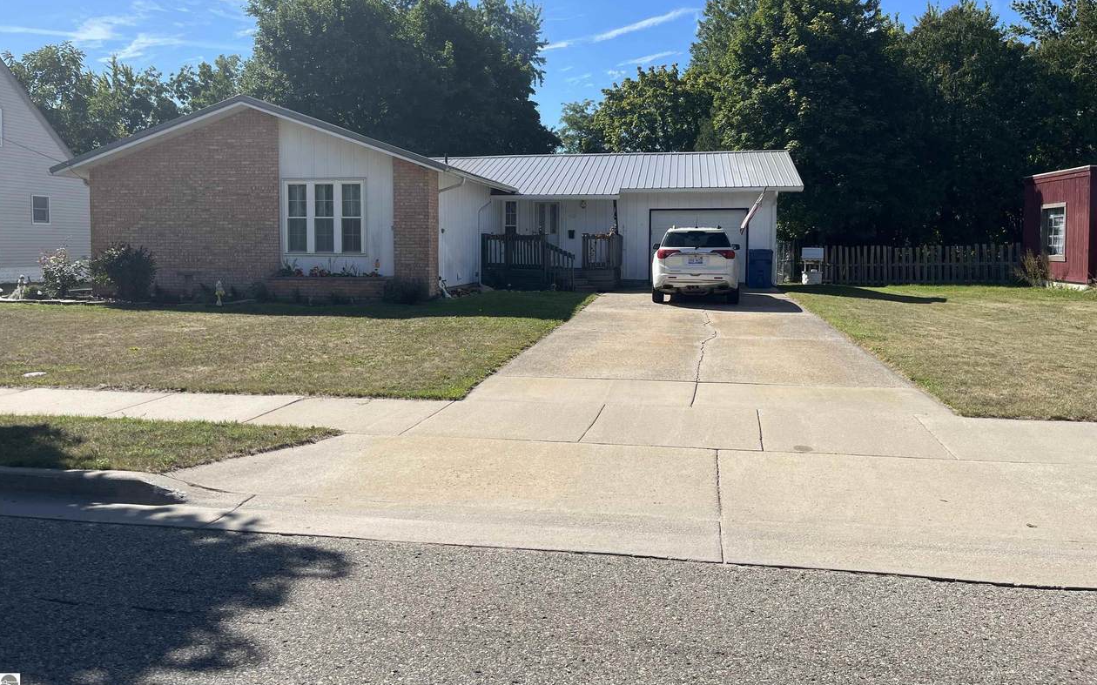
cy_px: 277
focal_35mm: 28
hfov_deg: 66.5
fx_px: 837
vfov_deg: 44.3
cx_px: 554
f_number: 1.6
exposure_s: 1/3623
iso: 50
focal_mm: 5.1
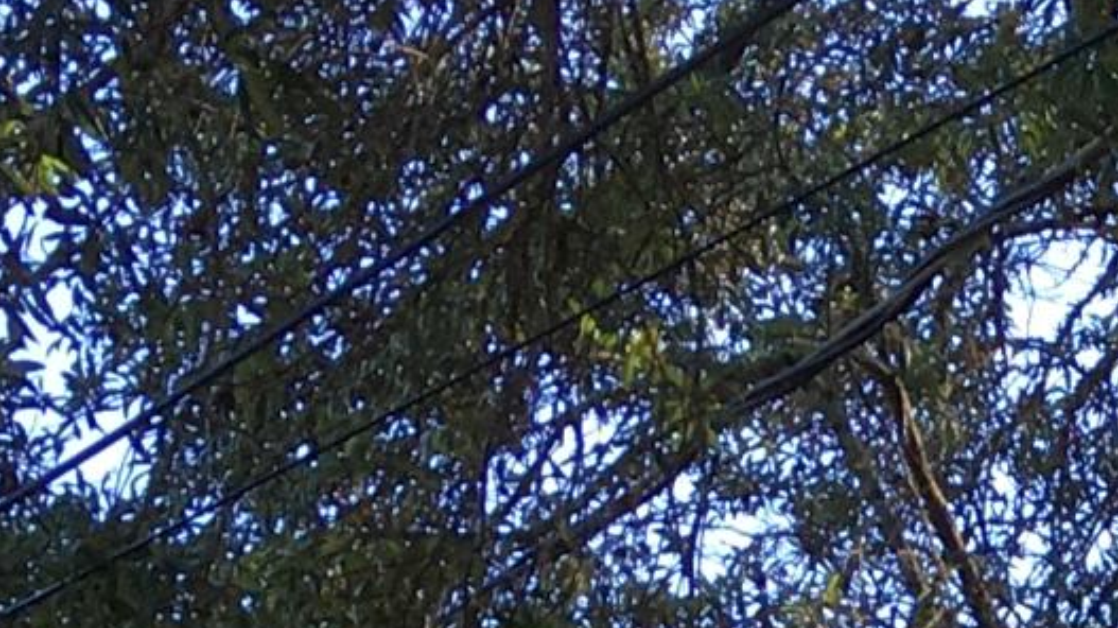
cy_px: 2094
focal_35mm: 180
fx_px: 5334
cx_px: 2075
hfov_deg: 11.1
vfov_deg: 6.1
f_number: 2.2
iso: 25
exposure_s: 1/237
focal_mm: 4.15
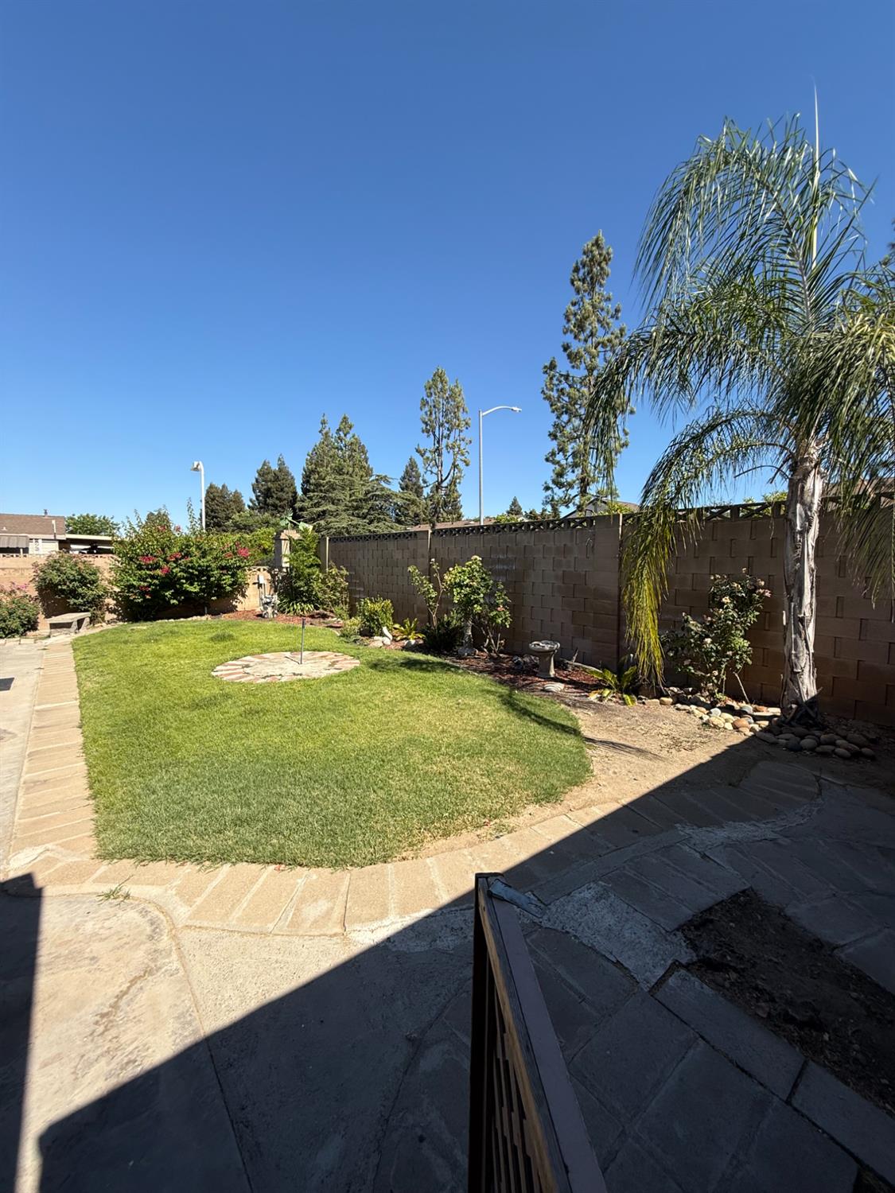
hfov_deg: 85.7
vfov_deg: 102.1
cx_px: 448
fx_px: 483
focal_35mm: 14
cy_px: 596
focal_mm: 2.22
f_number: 2.2
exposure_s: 1/596
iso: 20
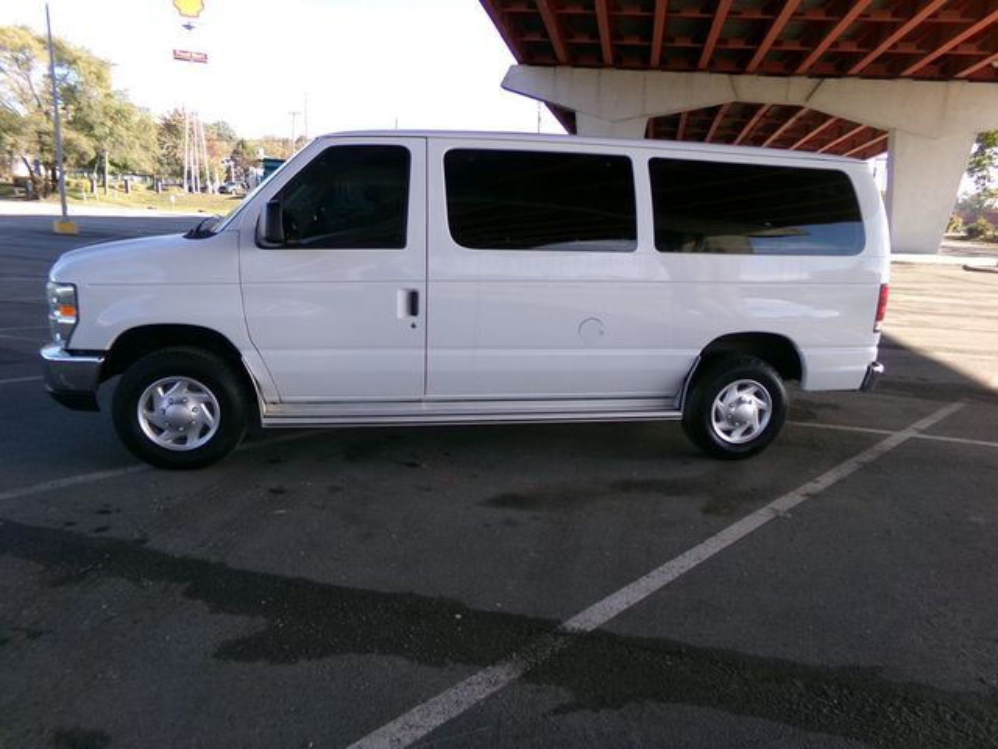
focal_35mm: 24
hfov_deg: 71.6
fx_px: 692
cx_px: 499
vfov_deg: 56.8
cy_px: 374
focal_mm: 4.3
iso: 100
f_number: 3.7
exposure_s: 1/210
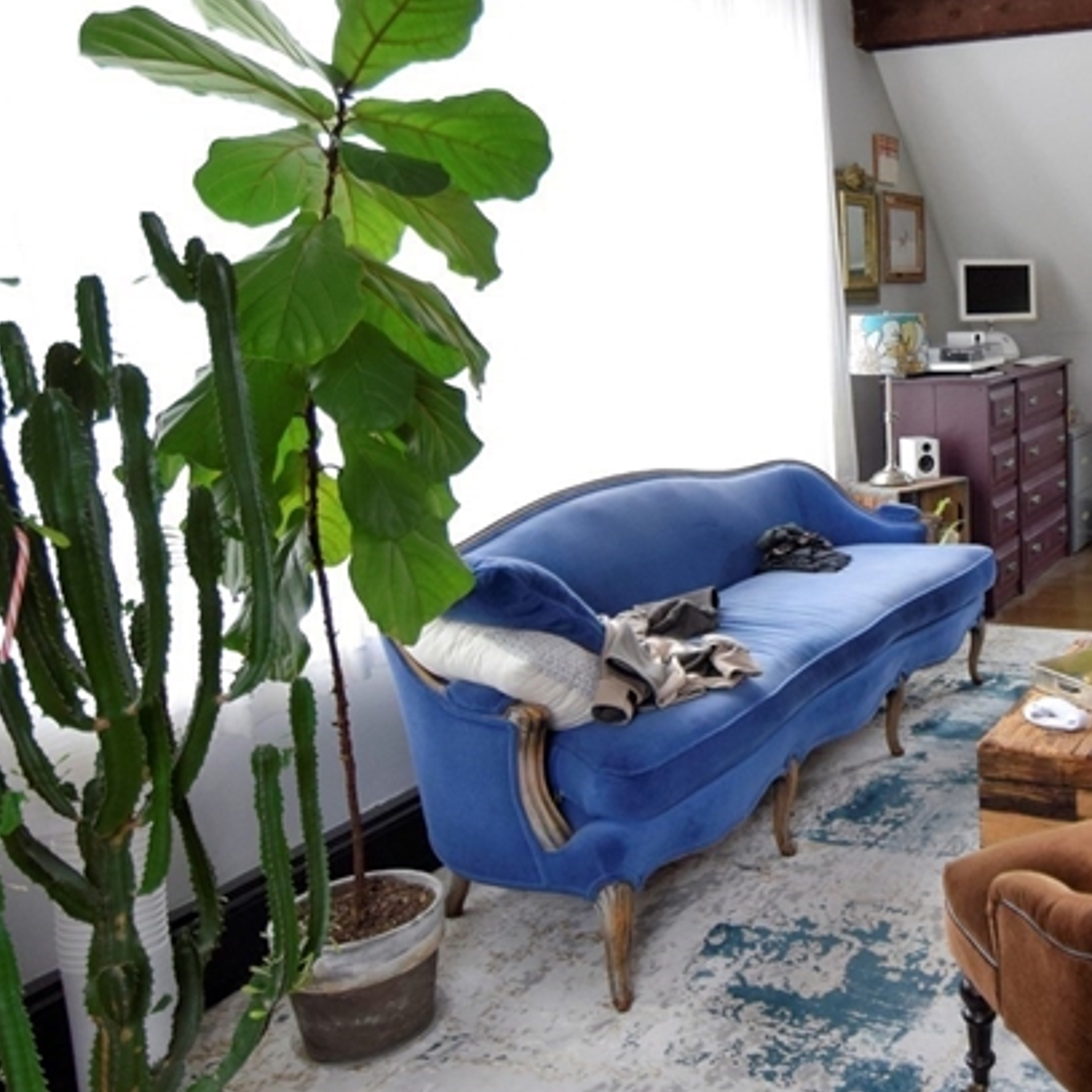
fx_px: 1142
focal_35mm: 32
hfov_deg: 45.9
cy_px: 440
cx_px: 996
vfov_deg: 50.8
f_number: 4
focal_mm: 10
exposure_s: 1/60
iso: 800
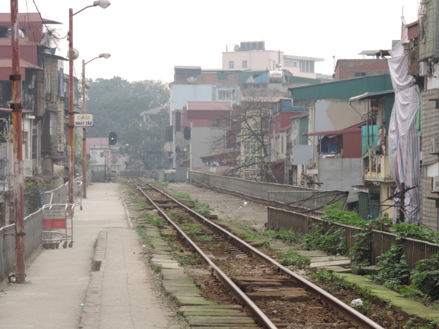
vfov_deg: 9.6
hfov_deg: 12.7
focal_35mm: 155
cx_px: 220
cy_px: 164
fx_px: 1966
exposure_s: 1/125
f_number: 4.4
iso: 125
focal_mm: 27.6
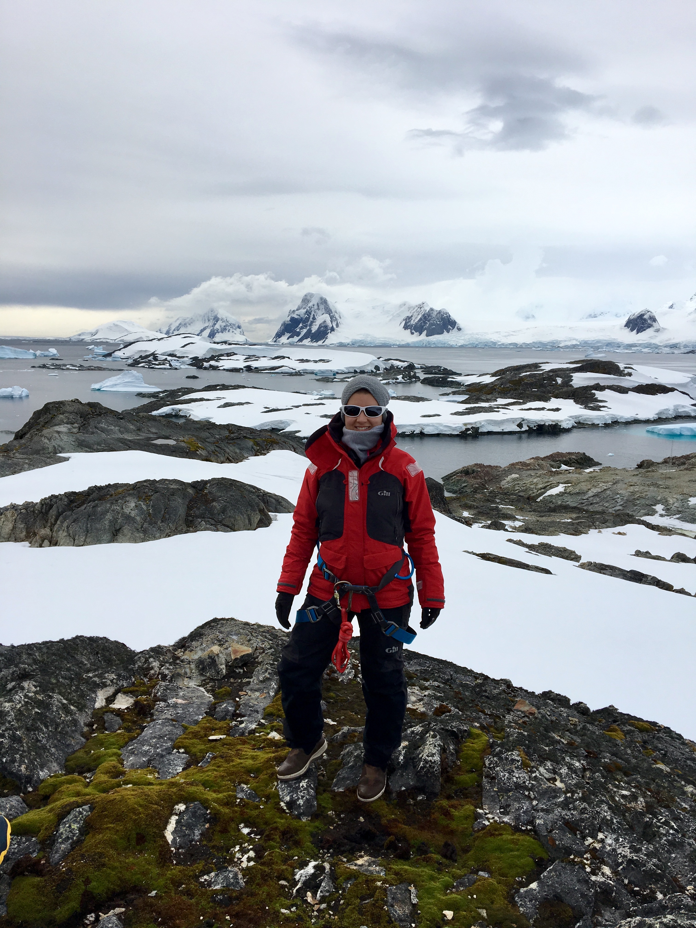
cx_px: 348
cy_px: 464
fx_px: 777
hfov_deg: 48.2
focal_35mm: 29
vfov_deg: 61.7
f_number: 2.2
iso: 25
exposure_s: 1/3344
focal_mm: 4.15
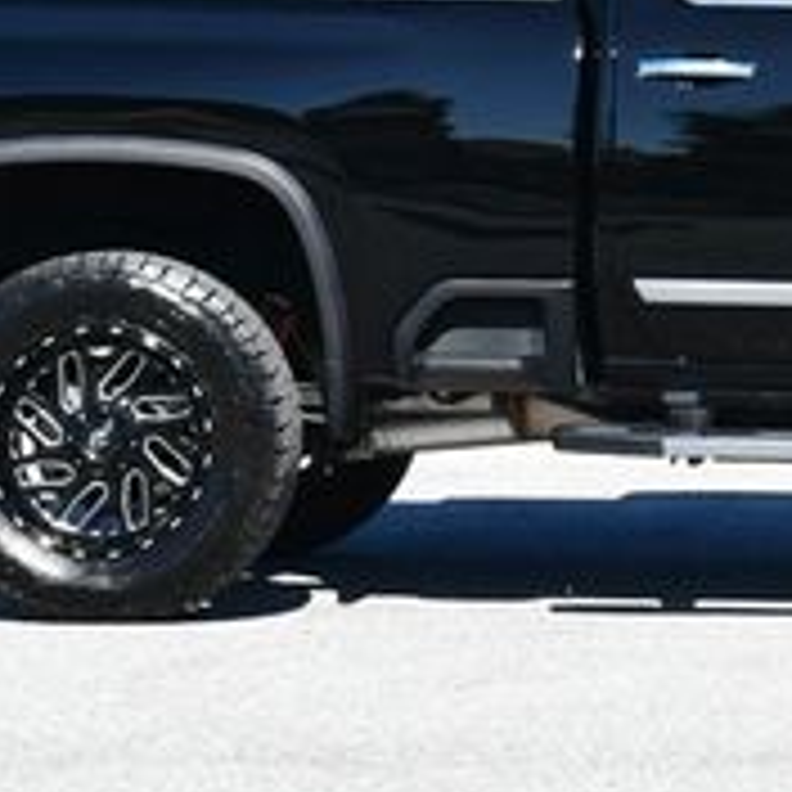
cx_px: 922
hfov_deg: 9.6
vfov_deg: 9.7
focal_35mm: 179
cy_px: -122
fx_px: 4633
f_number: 8
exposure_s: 1/250
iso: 125
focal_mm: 29
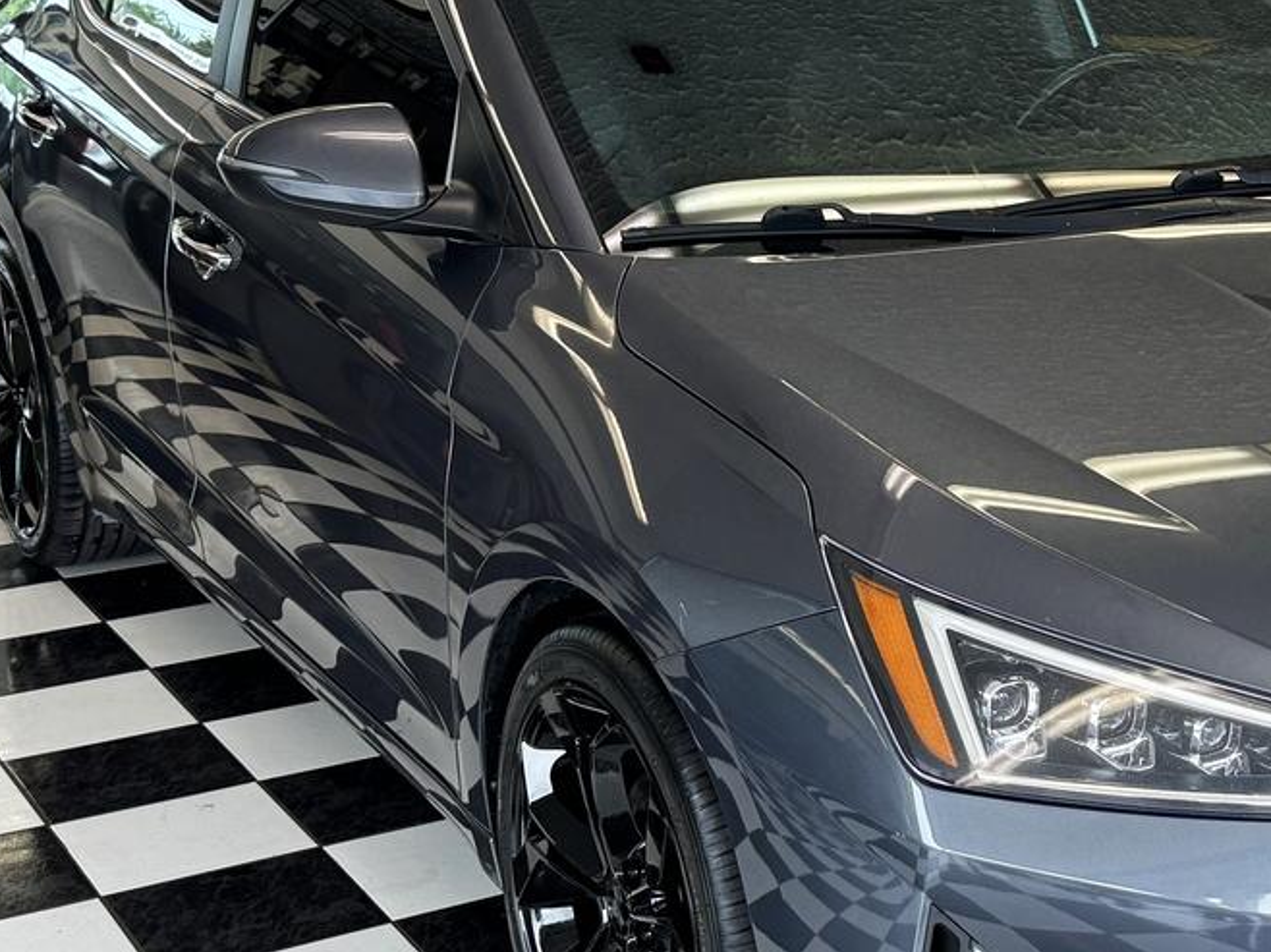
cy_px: 460
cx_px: 1060
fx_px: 2643
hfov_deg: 26.4
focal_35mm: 72
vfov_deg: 20.4
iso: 80
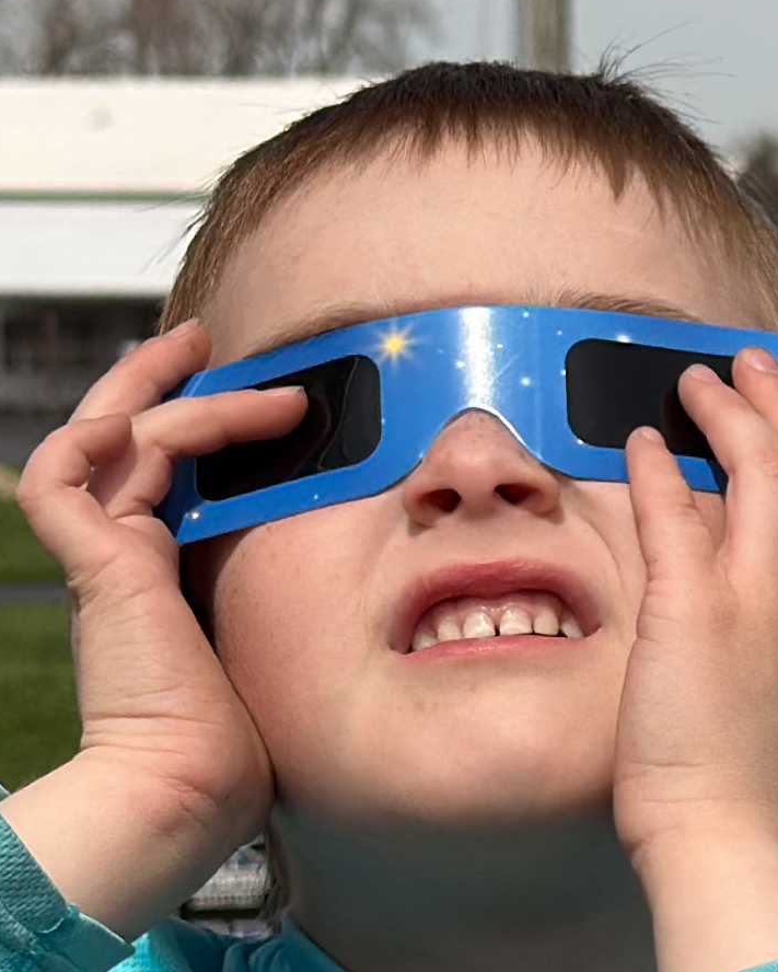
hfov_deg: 7.1
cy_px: 786
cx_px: 1368
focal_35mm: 211
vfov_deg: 9.1
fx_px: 6070
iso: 80
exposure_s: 1/900
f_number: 1.8
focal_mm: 6.86
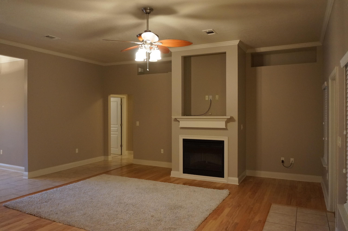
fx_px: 261
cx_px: 174
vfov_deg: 47.8
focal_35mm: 27
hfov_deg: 67.4
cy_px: 116
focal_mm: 18
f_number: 4
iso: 6400
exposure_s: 1/200
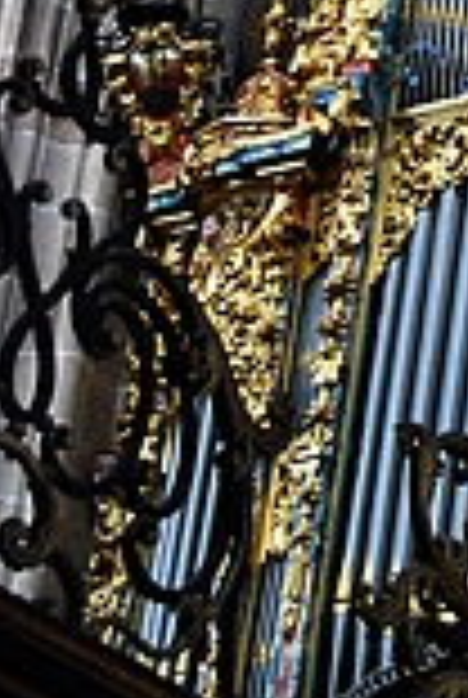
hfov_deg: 6.2
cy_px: -135
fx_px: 4271
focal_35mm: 220
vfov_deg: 9.2
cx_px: 819
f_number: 4.5
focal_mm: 38
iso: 800
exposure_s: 1/20
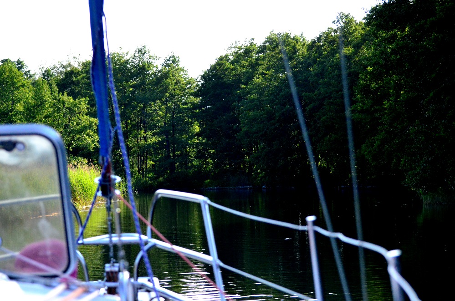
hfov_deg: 19.5
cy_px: 150
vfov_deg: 13.0
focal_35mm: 105
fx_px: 1324
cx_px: 228
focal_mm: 70
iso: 3200
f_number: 4.5
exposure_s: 1/8000
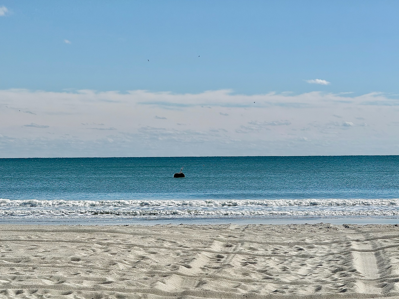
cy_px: 149
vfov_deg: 12.2
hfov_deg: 16.3
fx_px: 1395
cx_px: 200
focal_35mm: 121
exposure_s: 1/3195
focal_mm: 15.66
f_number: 2.8
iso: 40
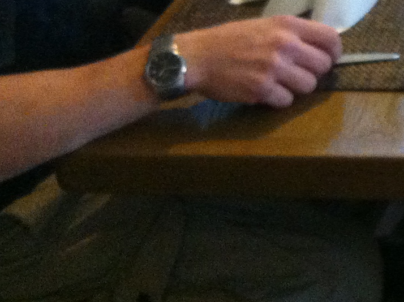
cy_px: -211
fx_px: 1481
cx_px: 654
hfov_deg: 14.2
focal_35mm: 127
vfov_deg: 11.0
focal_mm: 3.85
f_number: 2.8
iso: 500
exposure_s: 1/15
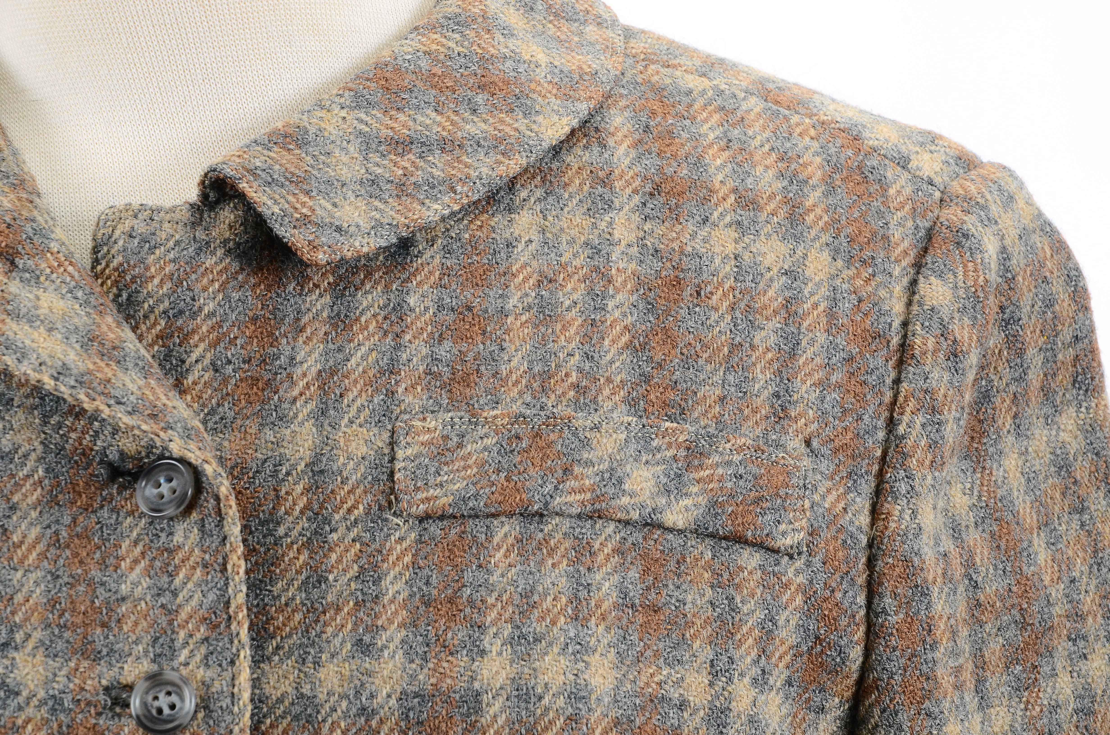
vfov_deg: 8.7
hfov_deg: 13.1
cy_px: 368
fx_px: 4846
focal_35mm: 158
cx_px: 555
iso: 400
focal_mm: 105
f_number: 11
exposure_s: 1/80
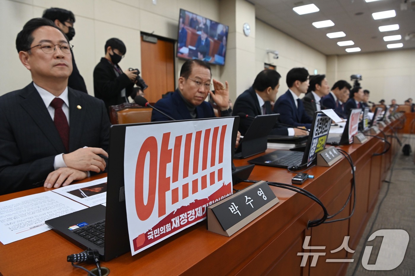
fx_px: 277
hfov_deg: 73.8
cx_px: 208
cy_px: 138
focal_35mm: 24
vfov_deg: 53.1
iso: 2500
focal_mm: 24
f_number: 6.3
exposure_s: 1/250
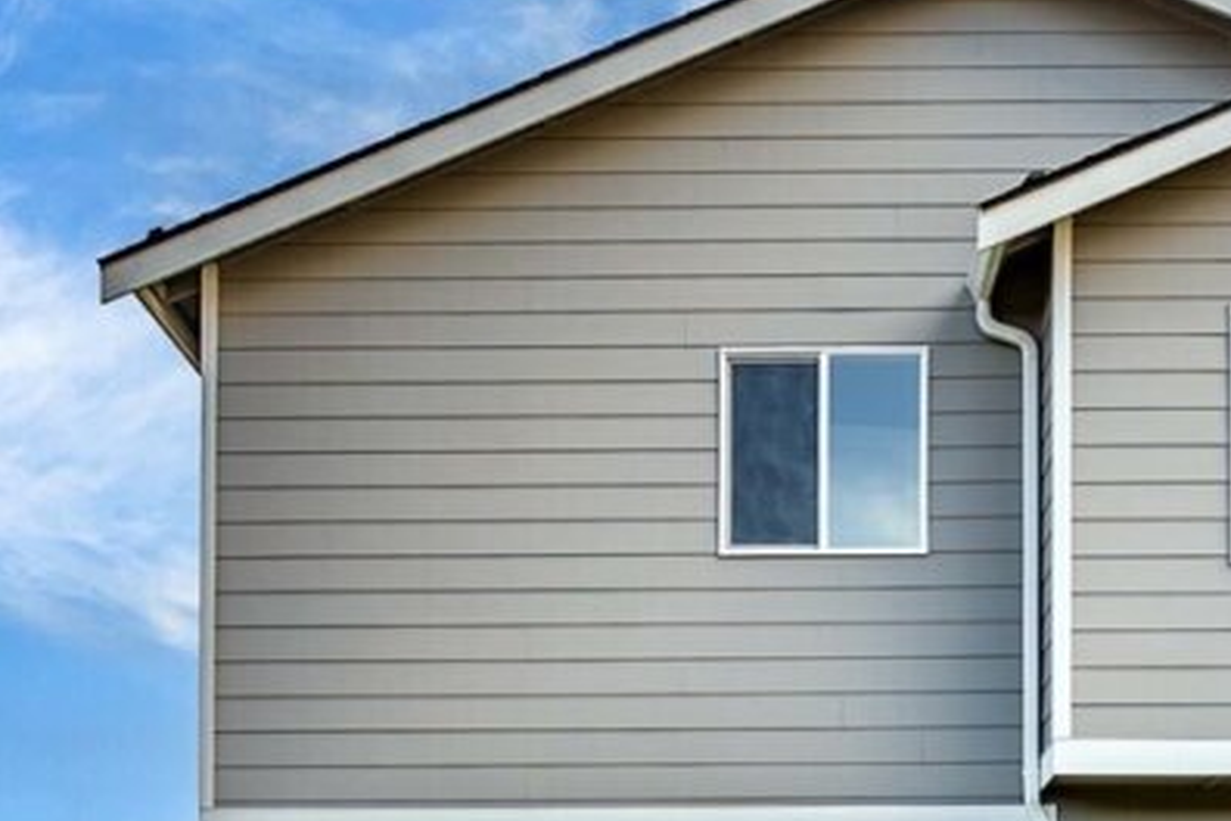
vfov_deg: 24.8
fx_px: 1573
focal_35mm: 46
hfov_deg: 40.0
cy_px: 1109
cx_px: 1079
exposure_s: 1/40
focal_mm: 13
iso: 80
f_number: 7.1
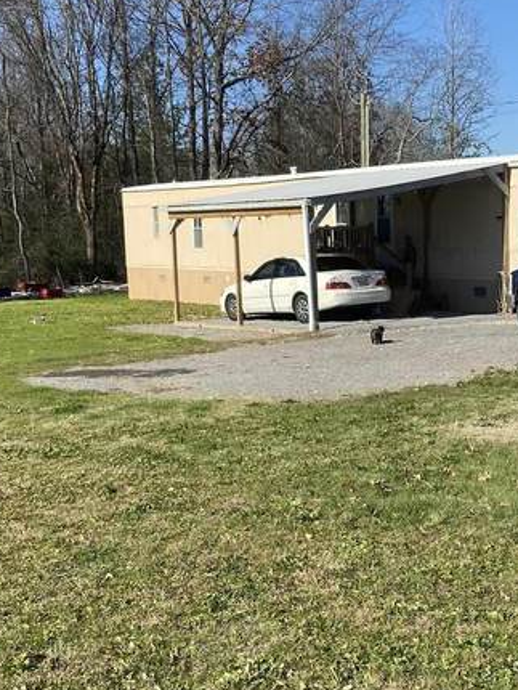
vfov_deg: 33.2
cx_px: 399
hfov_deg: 24.9
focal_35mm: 58
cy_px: 388
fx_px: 1156
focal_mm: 4.25
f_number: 1.8
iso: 32
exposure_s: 1/2358
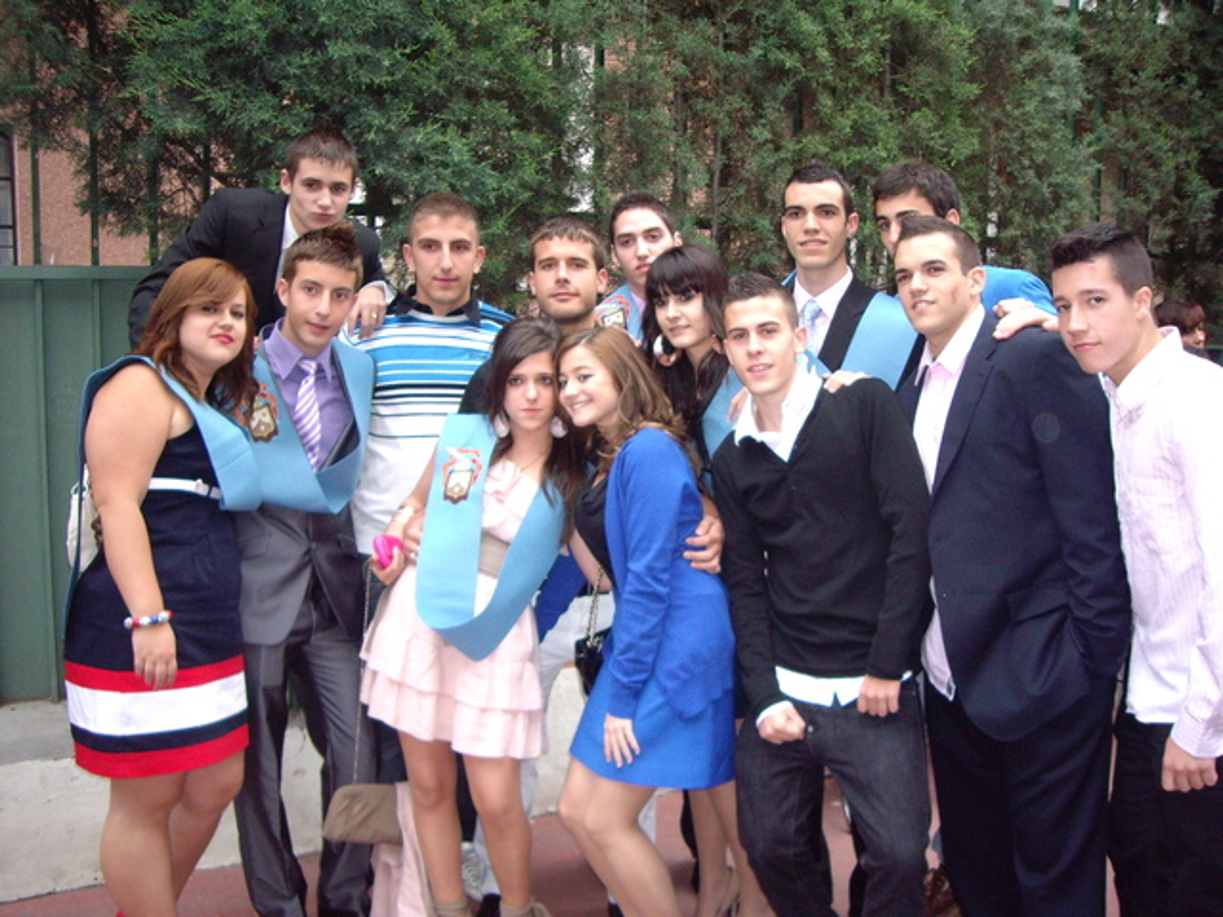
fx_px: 1343
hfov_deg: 49.0
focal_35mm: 38
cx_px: 612
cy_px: 458
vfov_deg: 37.7
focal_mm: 6.2
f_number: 2.7
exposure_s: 1/40
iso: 200
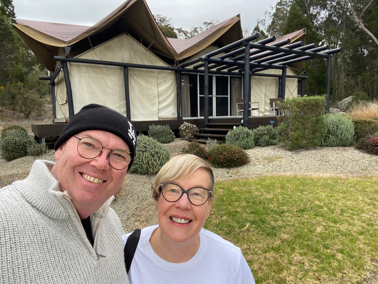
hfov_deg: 71.6
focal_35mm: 24
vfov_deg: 56.8
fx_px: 262
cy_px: 142
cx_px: 192
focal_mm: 2.71
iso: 25
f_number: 2.2
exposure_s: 1/189
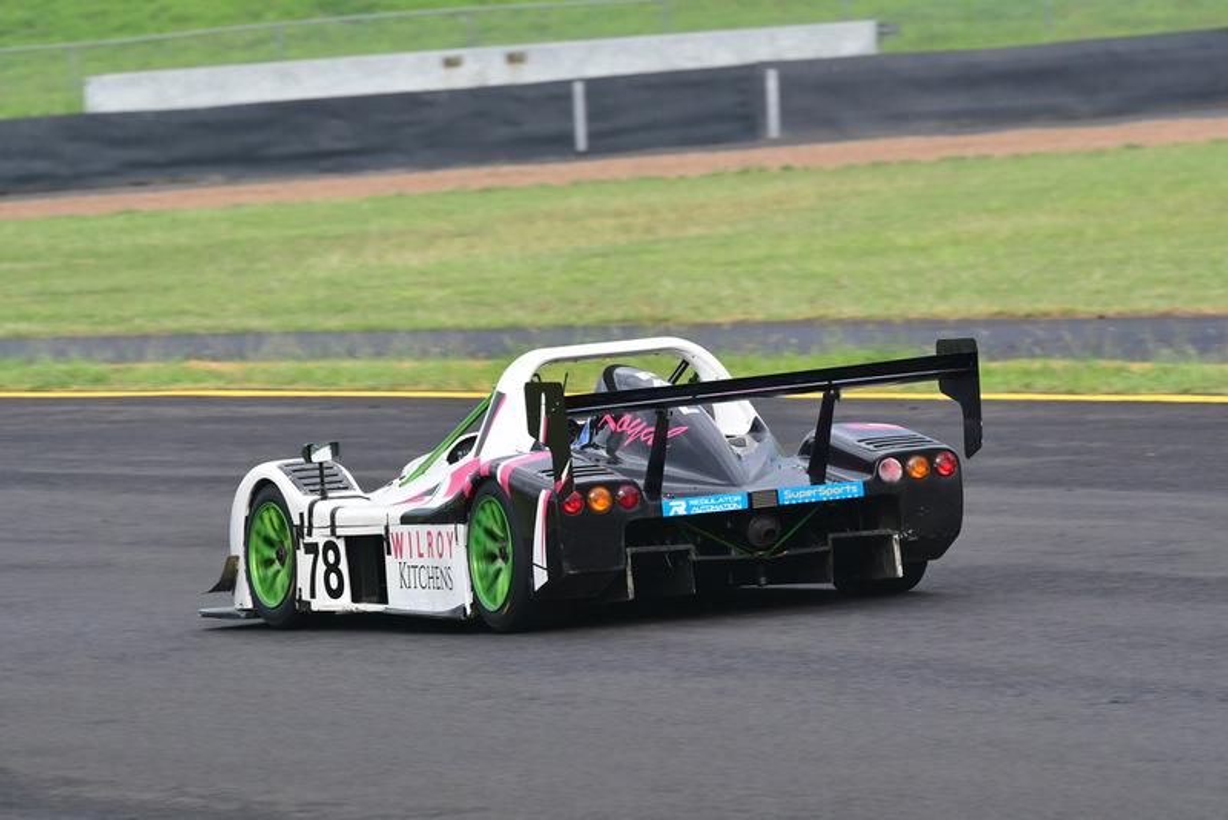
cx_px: 614
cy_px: 410
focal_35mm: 480
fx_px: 16378
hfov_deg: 4.3
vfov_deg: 2.9
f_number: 10
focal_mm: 320
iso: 1250
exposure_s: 1/640
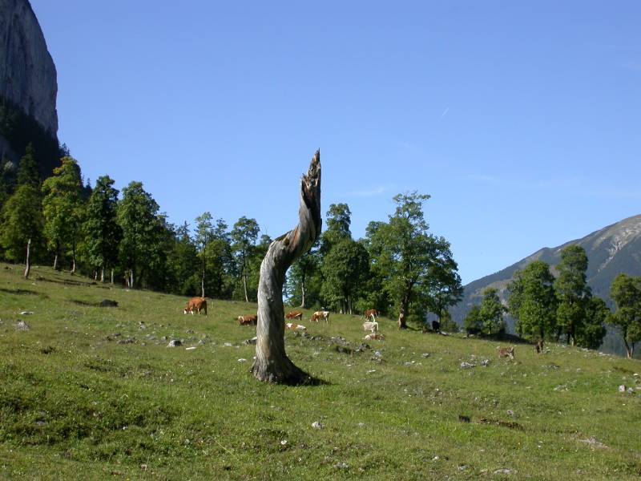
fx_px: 1407
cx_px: 320
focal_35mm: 76
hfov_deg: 25.7
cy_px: 240
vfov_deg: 19.4
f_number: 6.9
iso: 100
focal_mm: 15.7
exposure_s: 1/251
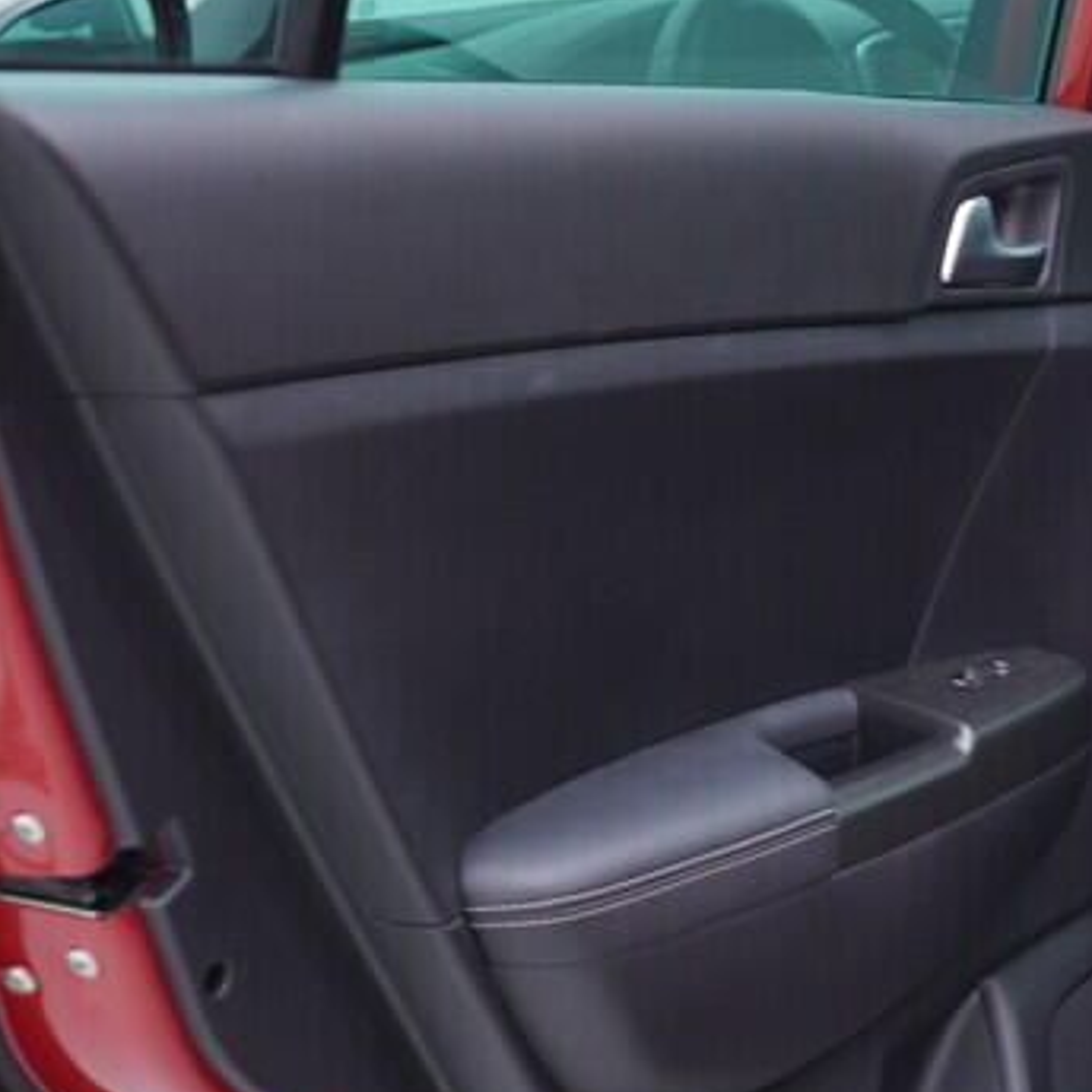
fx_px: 3248
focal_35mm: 91
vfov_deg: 19.1
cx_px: 1365
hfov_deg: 18.0
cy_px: 443
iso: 125
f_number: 2.8
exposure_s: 1/40
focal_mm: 24
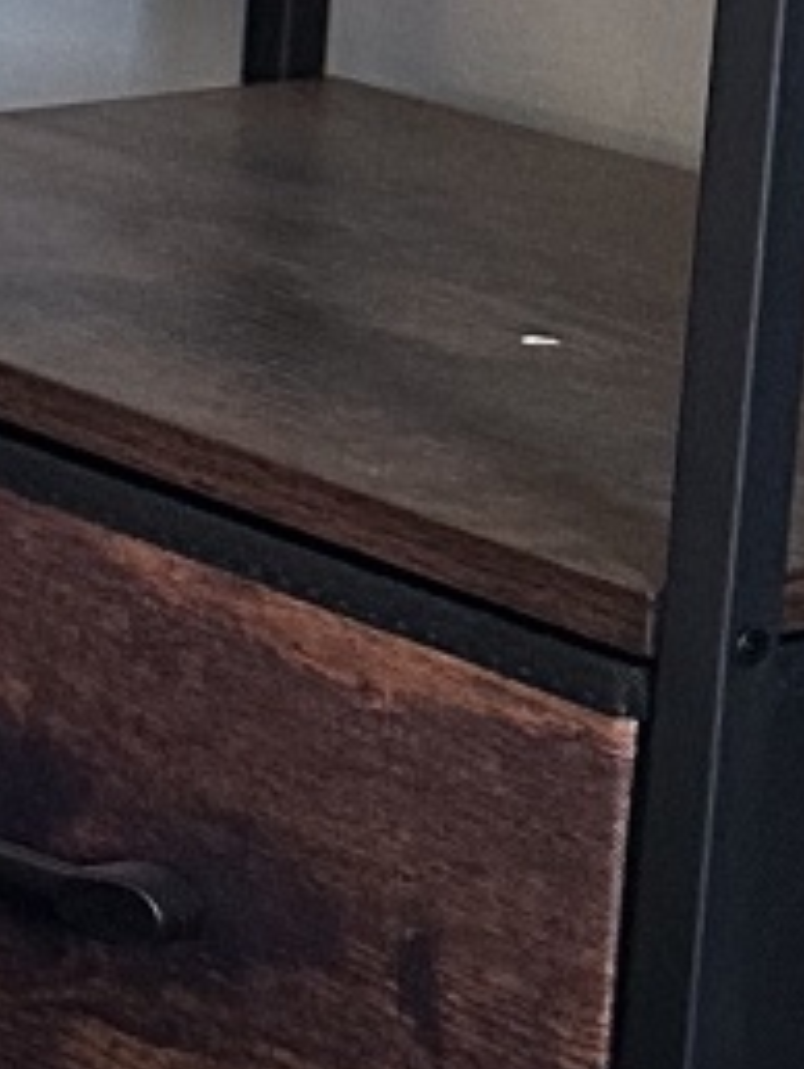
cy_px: -435
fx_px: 5751
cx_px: -1413
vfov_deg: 10.3
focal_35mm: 186
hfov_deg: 7.3
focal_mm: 6.86
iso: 250
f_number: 1.78
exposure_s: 1/60
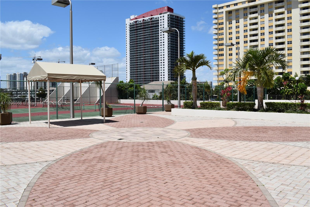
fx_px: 258
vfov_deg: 43.6
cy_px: 104
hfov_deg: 61.9
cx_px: 155
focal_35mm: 30
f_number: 9
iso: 100
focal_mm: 20
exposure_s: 1/320
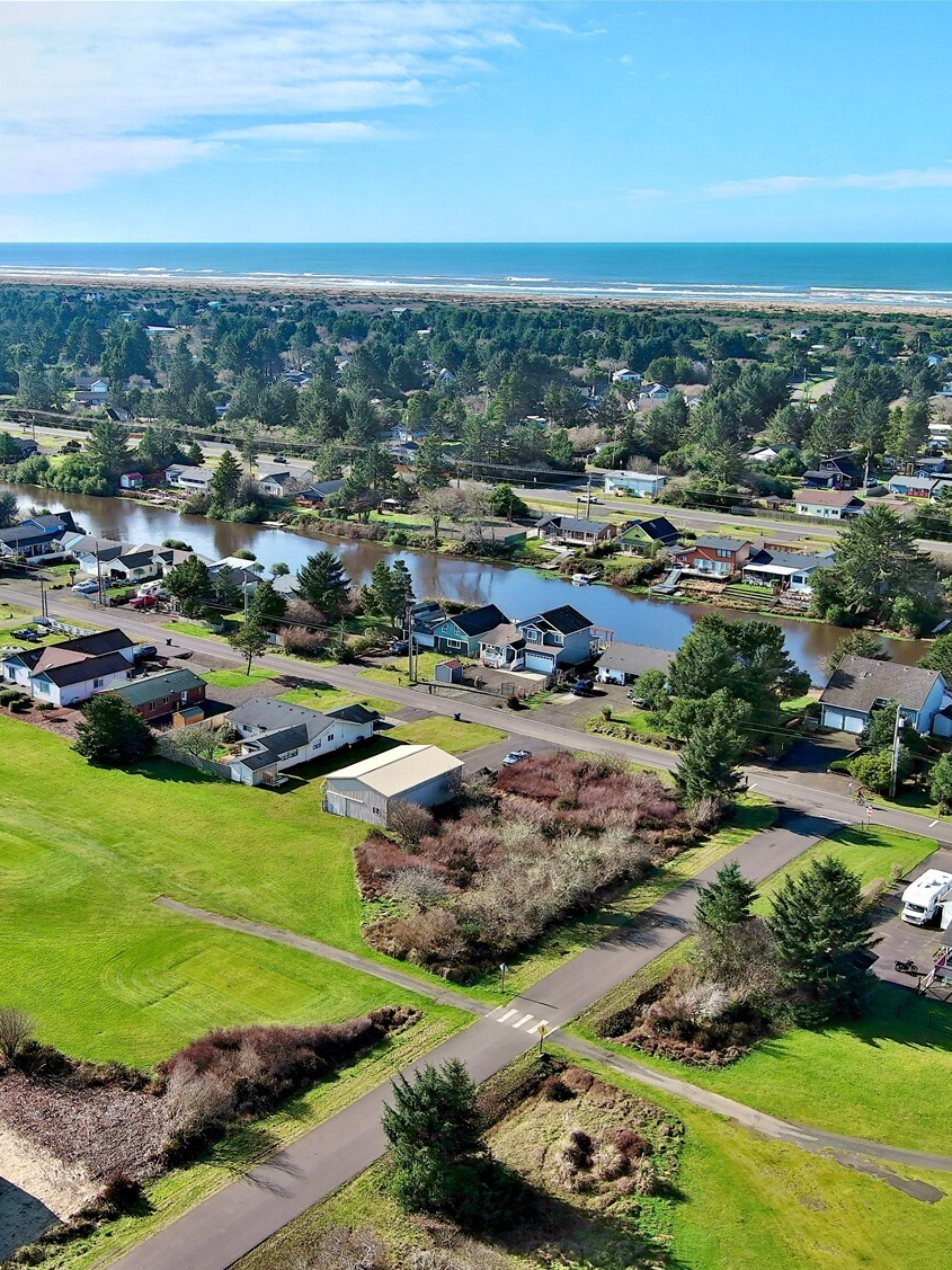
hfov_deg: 34.0
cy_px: 636
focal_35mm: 42
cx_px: 301
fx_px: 1540
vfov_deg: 44.8
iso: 100
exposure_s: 1/1264
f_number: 2.8
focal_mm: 10.57
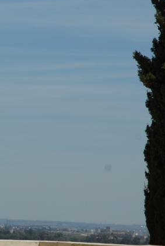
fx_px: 1845
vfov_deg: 7.6
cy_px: 135
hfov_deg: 5.1
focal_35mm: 269
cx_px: -22
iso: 100
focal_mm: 70
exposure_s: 1/250
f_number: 8
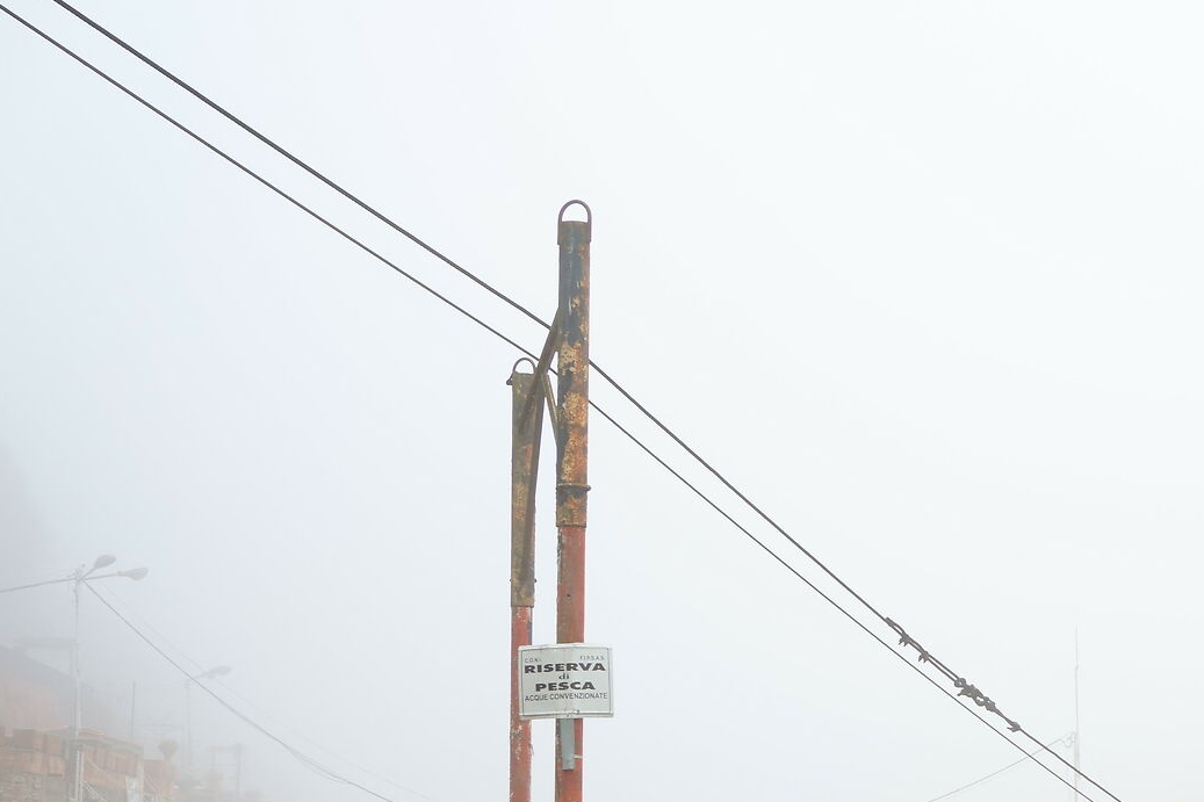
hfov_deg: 23.6
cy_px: 837
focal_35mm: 81
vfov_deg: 16.4
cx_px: 1296
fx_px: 2708
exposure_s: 1/60
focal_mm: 35
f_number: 9
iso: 100
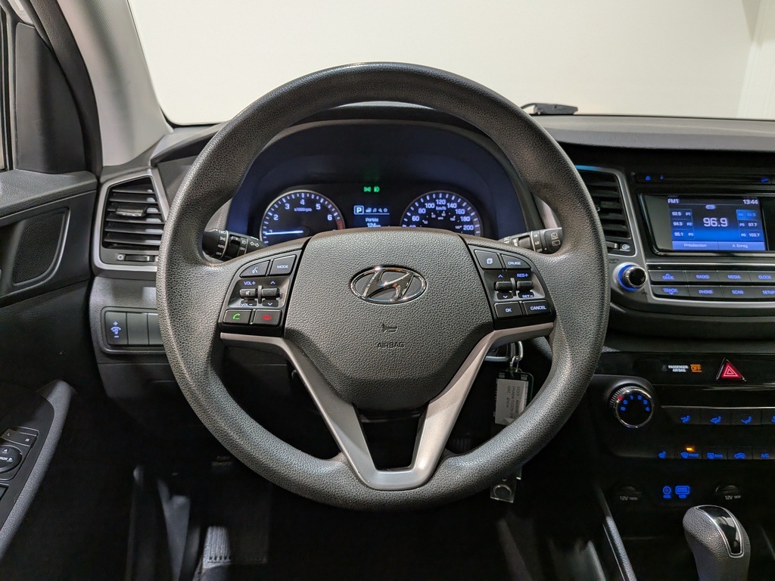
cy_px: 290
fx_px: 537
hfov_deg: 71.6
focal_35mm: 24
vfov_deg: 56.8
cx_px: 388
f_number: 1.7
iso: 138
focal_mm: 4.53
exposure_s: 1/100
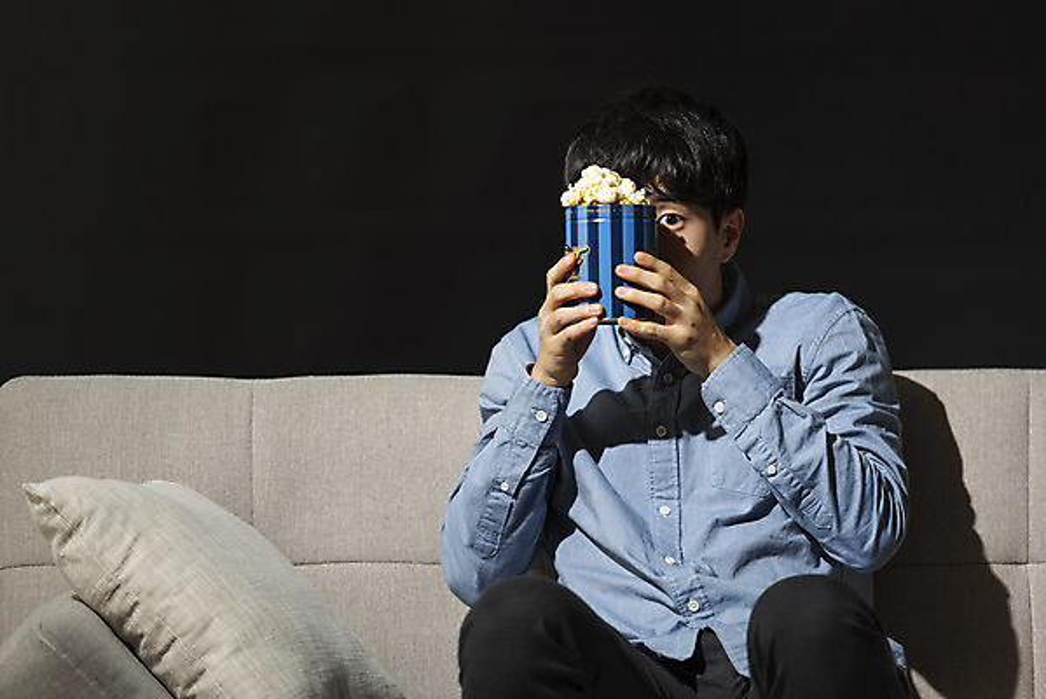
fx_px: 5378
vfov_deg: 7.4
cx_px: 523
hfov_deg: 11.1
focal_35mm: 185
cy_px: 350
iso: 100
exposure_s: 1/125
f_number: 3.5
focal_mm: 185
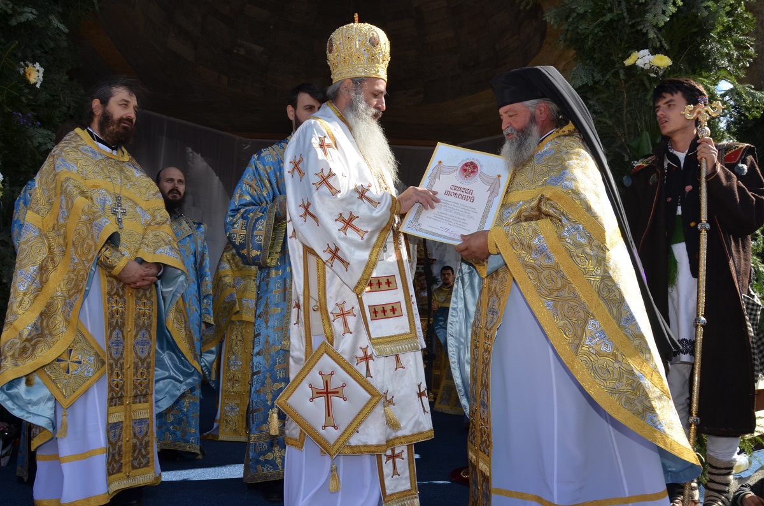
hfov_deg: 67.5
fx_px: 572
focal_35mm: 27
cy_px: 253
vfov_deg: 47.7
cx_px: 382
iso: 200
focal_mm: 18
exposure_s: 1/200
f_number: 11
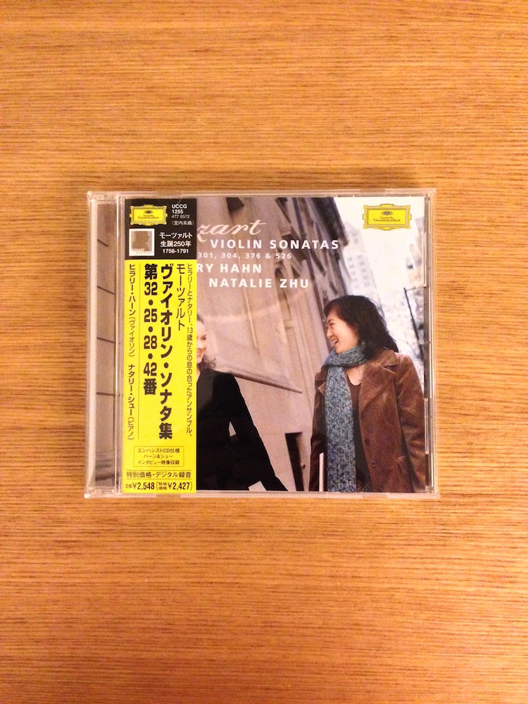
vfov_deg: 55.4
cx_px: 264
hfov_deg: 42.9
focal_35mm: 33
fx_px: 671
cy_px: 352
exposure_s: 1/17
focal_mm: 4.12
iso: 640
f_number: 2.4
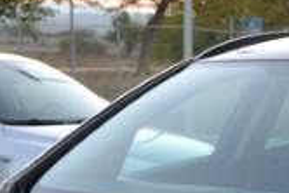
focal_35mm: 156
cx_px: 223
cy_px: 377
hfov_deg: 13.1
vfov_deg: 8.4
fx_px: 1253
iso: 400
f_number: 4
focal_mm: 24
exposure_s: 1/60
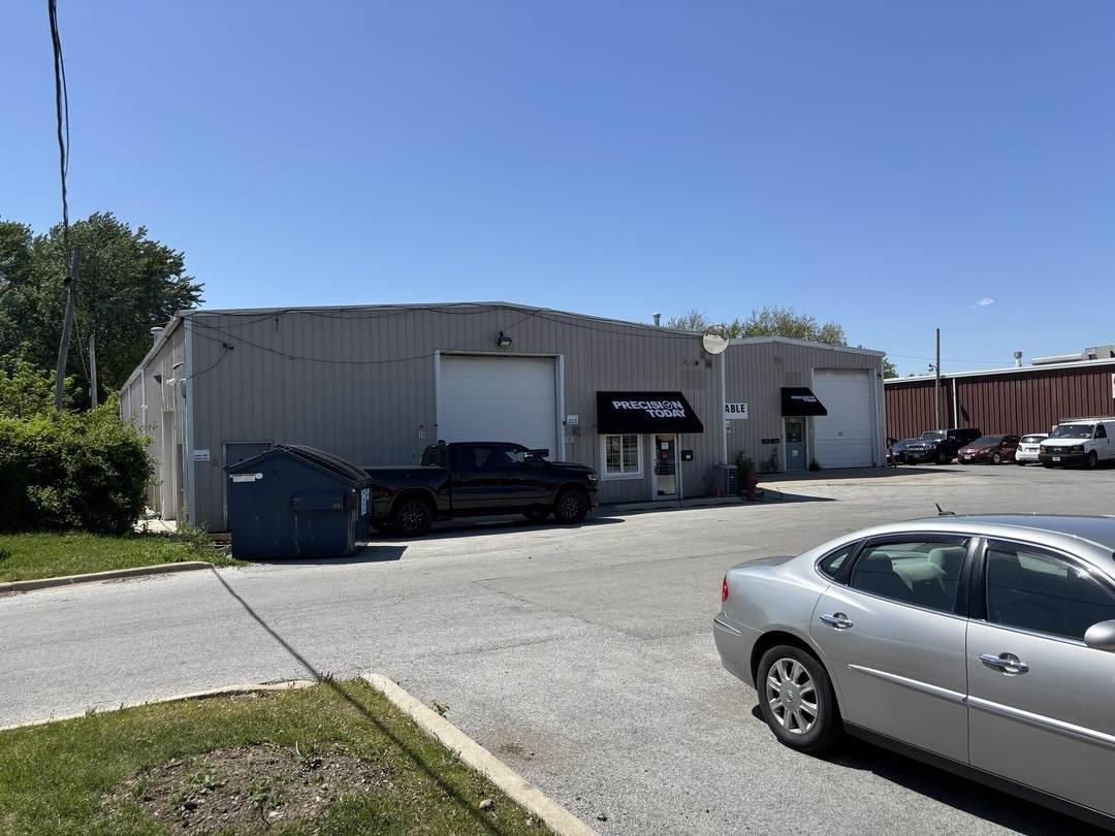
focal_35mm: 26
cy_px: 418
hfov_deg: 67.3
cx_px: 558
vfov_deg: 53.1
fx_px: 837
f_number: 1.6
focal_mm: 5.96
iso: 50
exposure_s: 1/3650
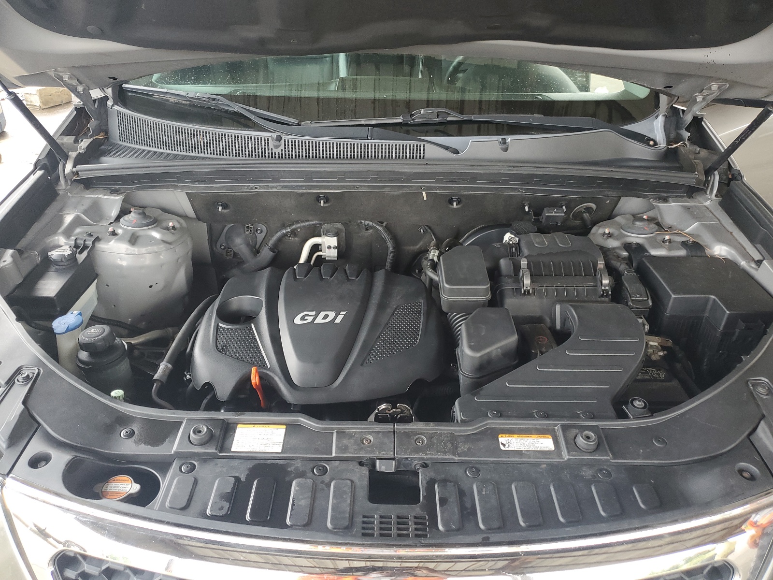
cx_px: 386
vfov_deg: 53.1
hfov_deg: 67.3
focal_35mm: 26
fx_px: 581
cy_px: 290
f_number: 1.5
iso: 91
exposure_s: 1/120
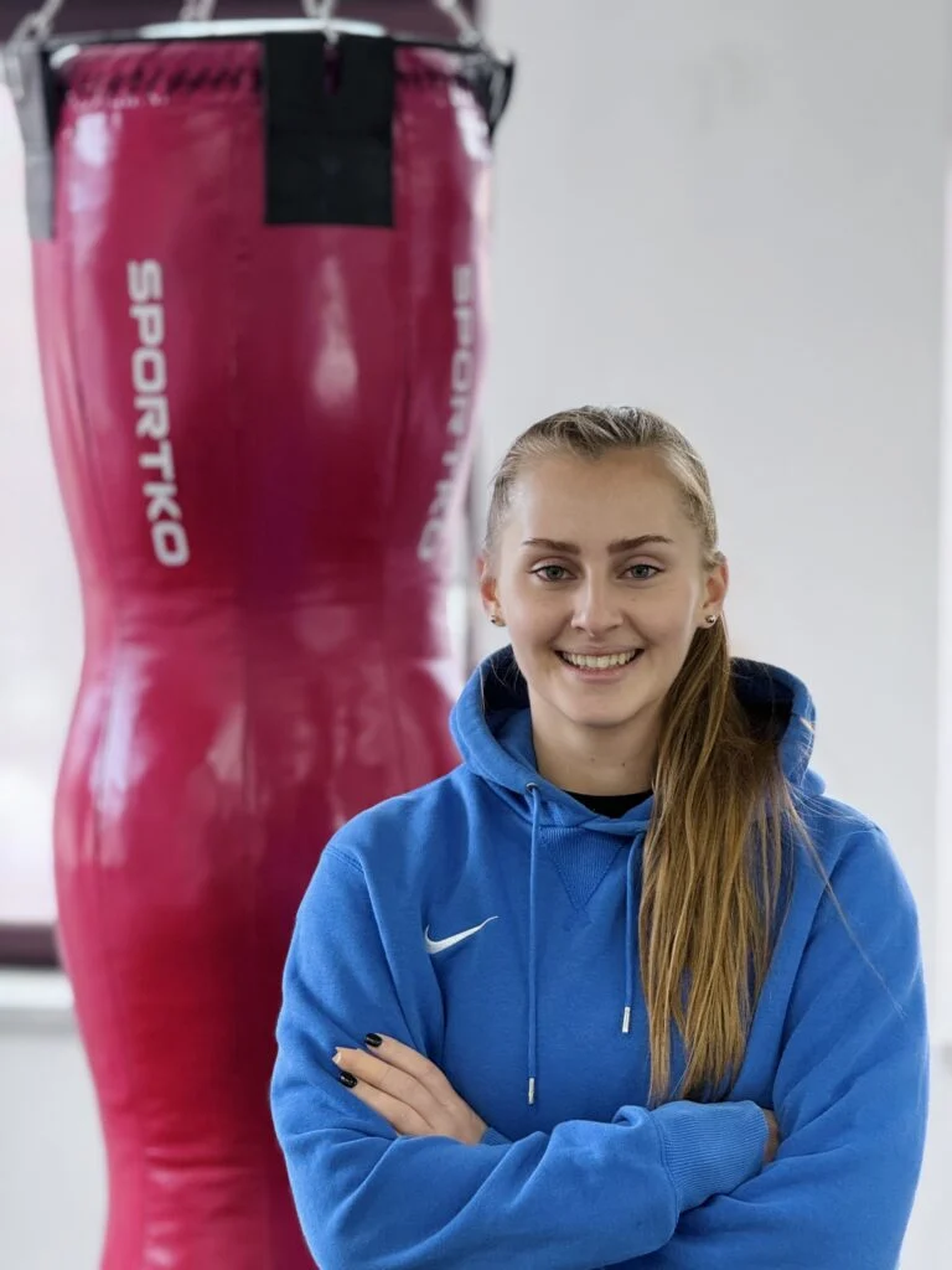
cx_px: 476
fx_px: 4400
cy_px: 635
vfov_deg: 16.4
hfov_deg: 12.3
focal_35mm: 120
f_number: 2.8
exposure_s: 1/50
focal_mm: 15.66
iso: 160
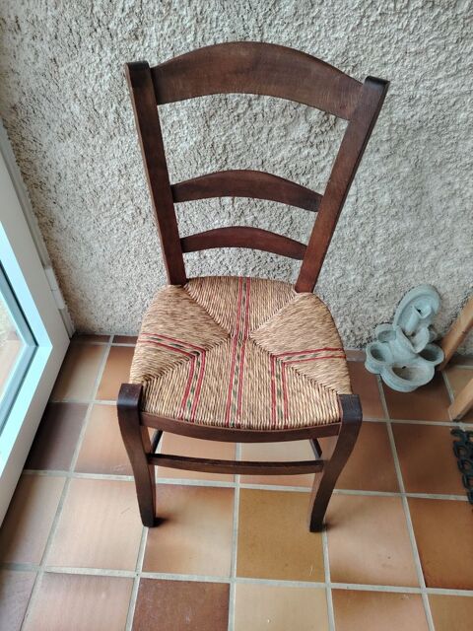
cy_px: 316
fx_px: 437
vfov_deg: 71.6
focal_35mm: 24
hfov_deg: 56.8
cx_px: 236
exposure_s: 1/100
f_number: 1.75
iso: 656
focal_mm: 5.25
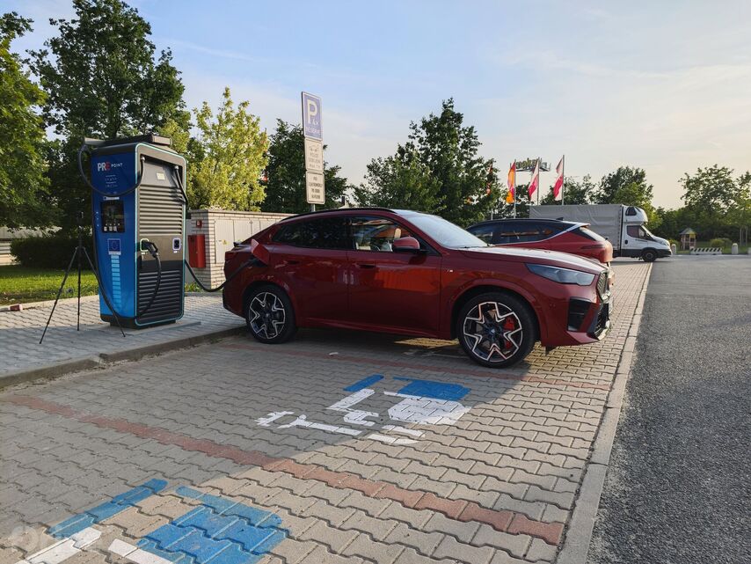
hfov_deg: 73.9
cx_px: 376
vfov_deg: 58.9
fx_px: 499
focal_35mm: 23
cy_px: 282
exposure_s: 1/137
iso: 50
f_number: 2.8
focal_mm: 8.72
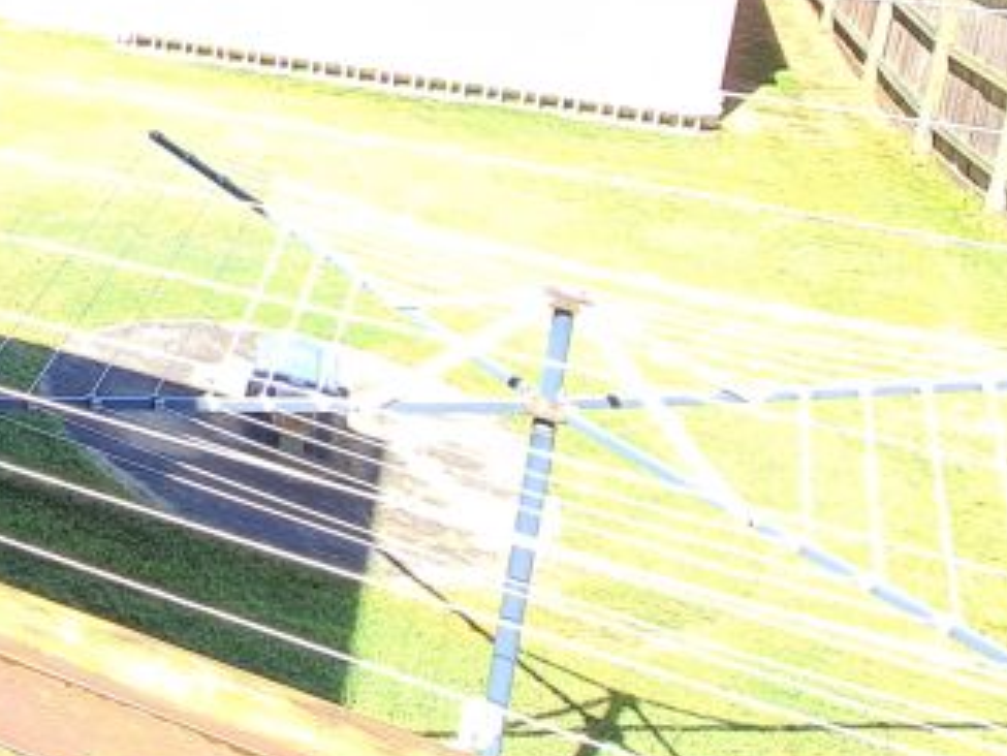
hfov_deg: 24.9
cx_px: -654
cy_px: -87
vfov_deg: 27.6
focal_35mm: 48
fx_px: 1397
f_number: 2.2
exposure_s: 1/292
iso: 64
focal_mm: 2.22
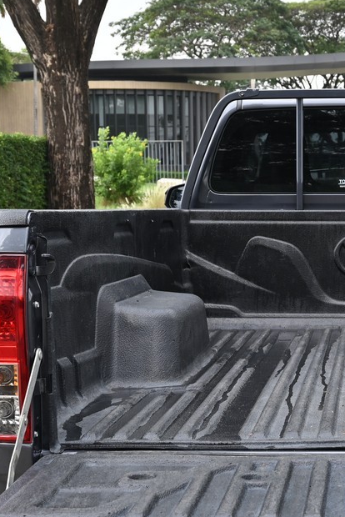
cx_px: 369
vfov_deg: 26.0
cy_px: 275
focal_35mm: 78
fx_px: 1120
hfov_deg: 17.0
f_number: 6.7
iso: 100
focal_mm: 29.5
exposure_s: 1/125
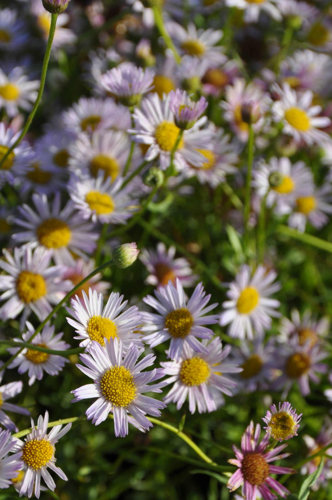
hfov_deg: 8.8
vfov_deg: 13.2
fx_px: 2164
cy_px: 300
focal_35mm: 156
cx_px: 154
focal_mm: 86
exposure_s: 1/400
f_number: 9
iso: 200
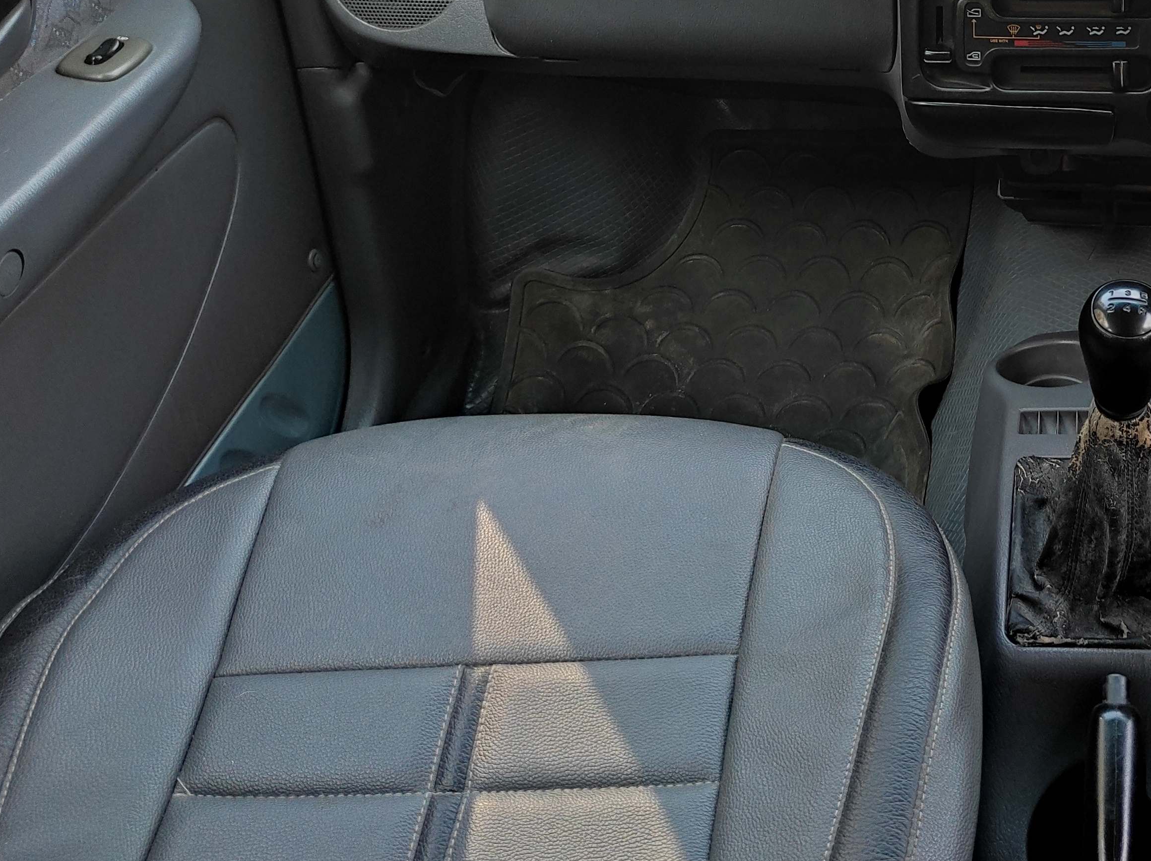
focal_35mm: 50
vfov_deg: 27.7
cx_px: 1004
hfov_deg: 36.2
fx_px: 1661
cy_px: 47
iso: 159
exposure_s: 1/100
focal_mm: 5.43
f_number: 1.89
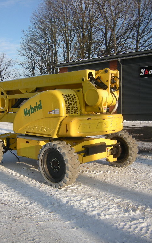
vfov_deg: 49.3
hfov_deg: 31.6
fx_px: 265
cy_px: 122
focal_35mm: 40
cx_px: 44
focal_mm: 4.7
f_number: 5.6
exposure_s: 1/222
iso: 64
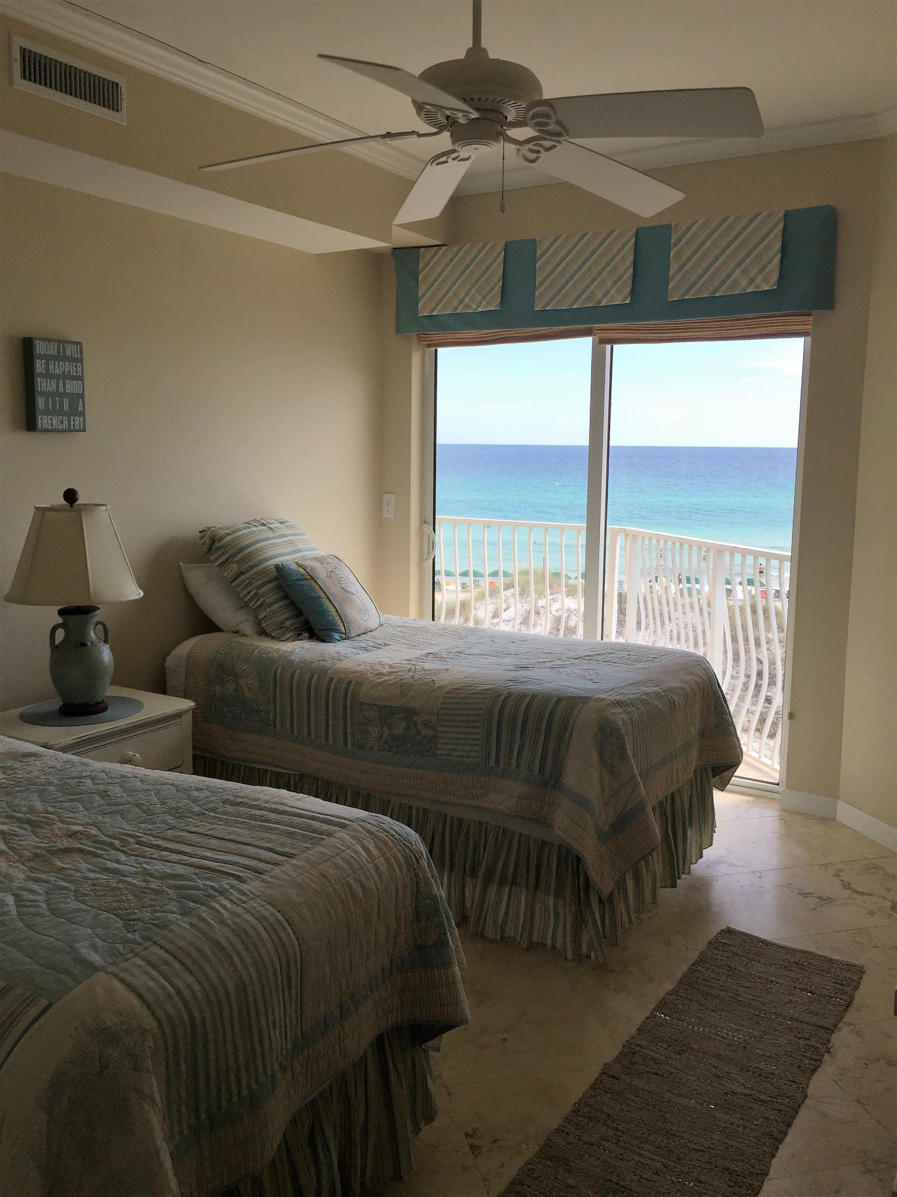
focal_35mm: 29
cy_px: 598
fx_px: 1002
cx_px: 448
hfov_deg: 48.2
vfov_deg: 61.7
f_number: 2.2
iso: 32
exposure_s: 1/399
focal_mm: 4.15
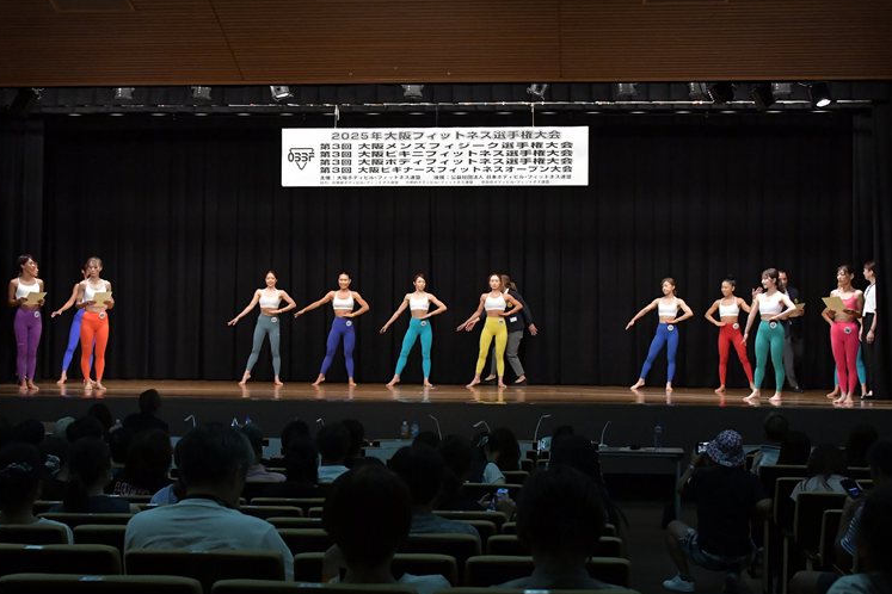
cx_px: 445
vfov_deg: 24.2
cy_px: 299
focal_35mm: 56
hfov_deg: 35.6
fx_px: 1387
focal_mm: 36
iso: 5000
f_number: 5.6
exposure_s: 1/400
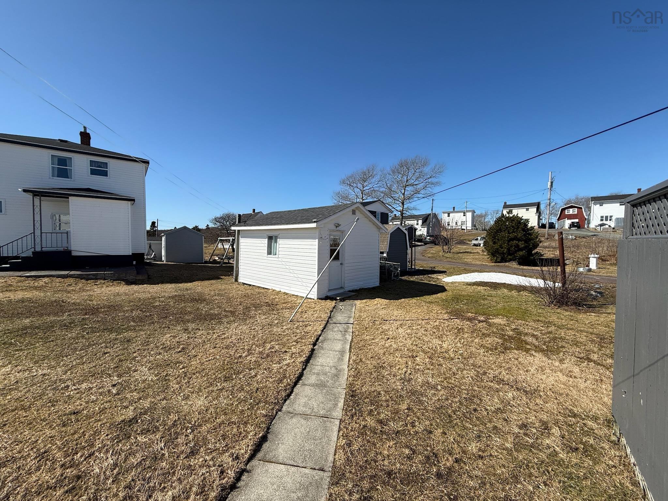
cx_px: 334
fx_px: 270
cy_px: 250
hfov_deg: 102.1
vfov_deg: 85.7
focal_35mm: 14
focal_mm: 2.22
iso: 50
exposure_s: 1/2976
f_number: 2.2
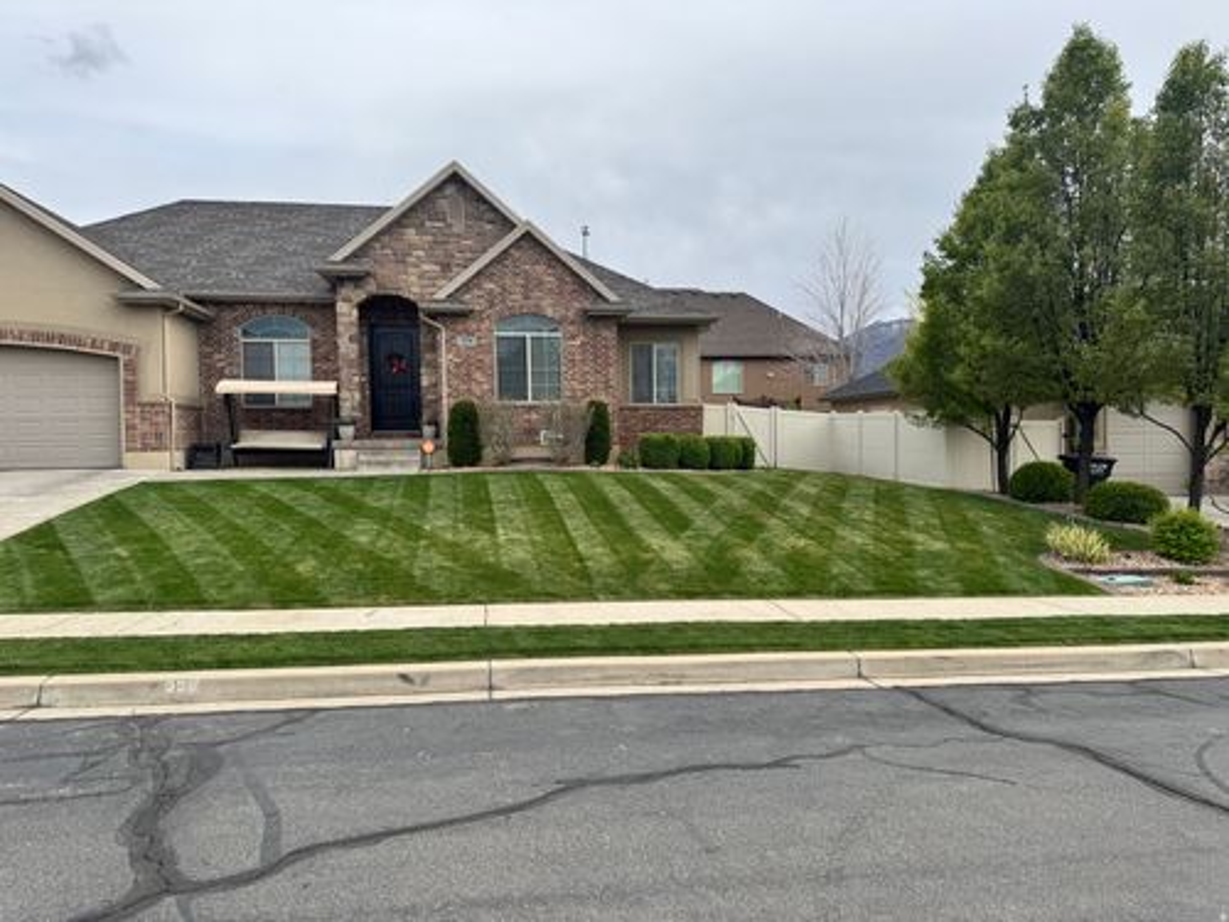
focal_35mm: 24
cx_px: 614
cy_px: 461
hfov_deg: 71.6
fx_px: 852
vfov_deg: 56.8
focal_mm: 6.76
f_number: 1.78
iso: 80
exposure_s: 1/1560
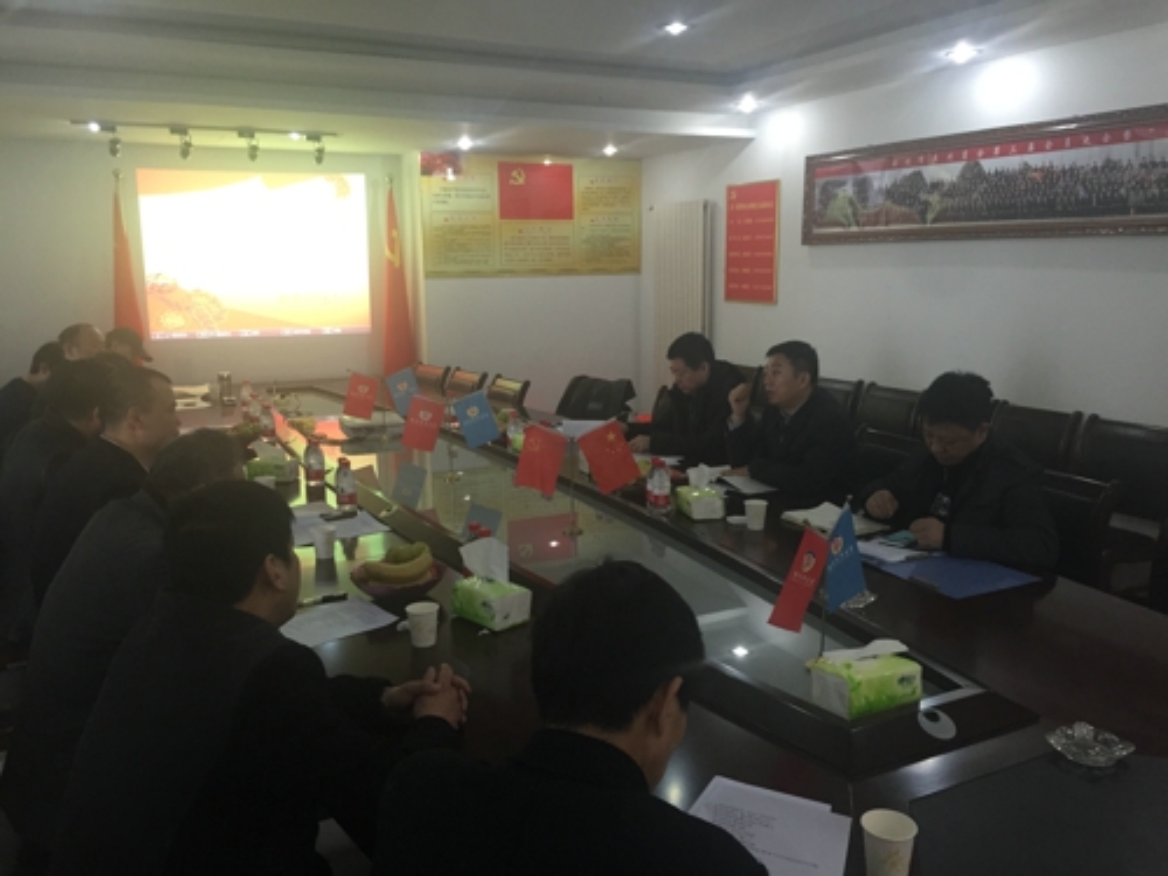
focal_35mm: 29
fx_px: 979
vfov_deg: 48.2
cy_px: 438
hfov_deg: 61.7
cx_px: 584
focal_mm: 4.15
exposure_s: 1/30
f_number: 2.2
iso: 125
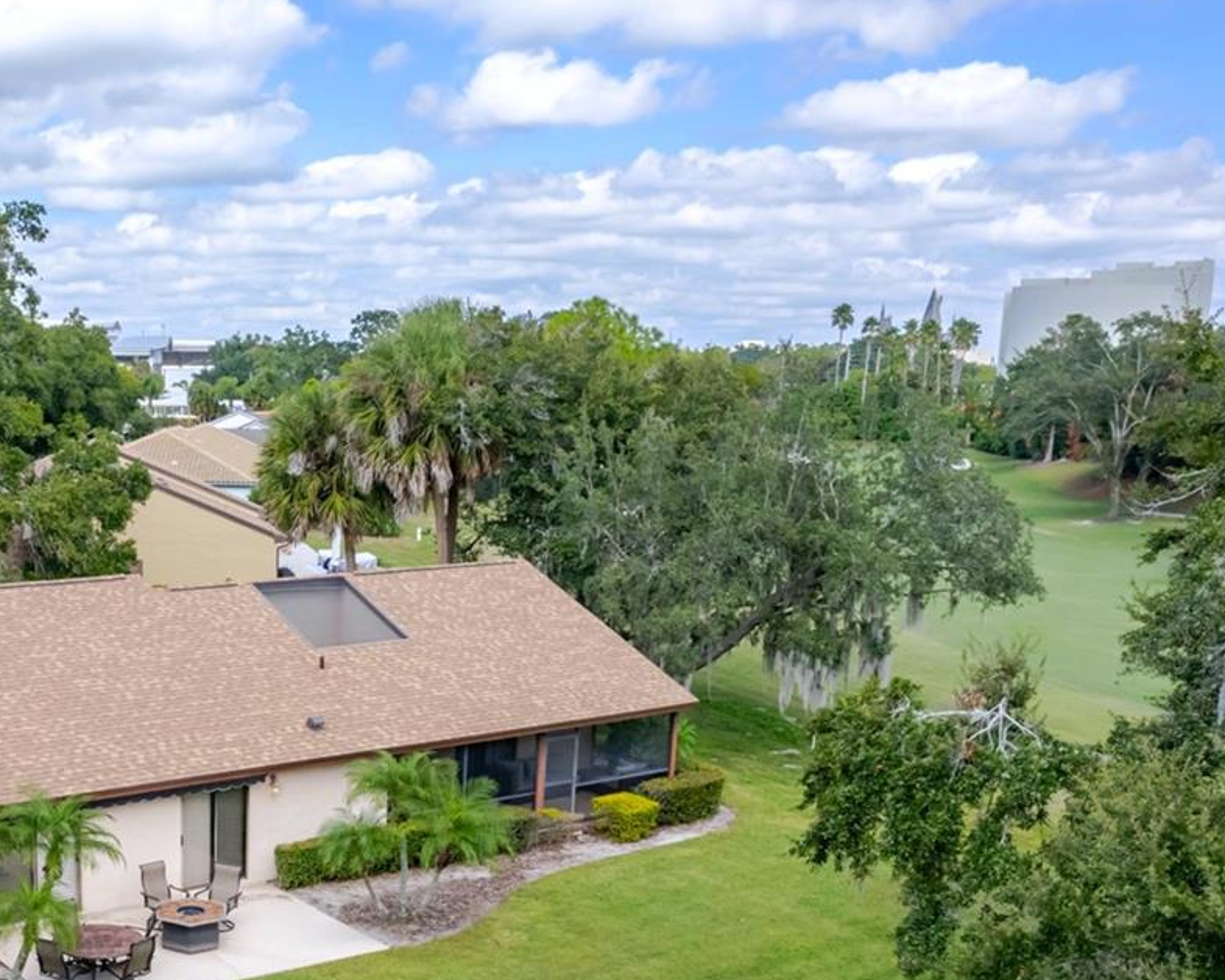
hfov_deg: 41.7
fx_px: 1523
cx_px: 226
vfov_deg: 34.8
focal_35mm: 42
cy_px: 749
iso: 100
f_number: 2.8
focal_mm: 8.4
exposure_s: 1/40
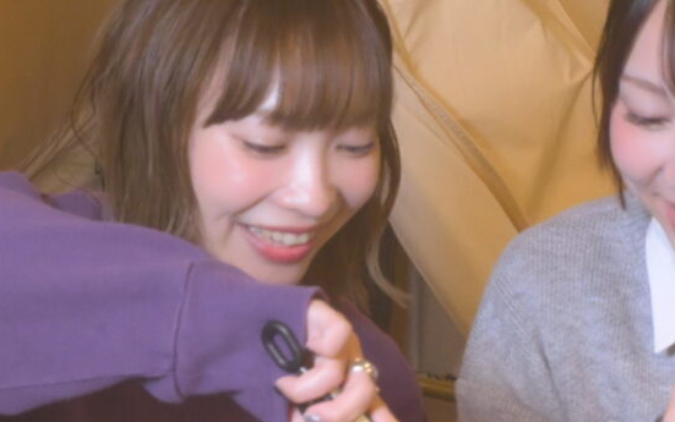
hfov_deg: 11.5
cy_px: 421
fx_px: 3331
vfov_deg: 7.2
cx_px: 141
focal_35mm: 181
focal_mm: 34
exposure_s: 1/15
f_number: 11
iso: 3200
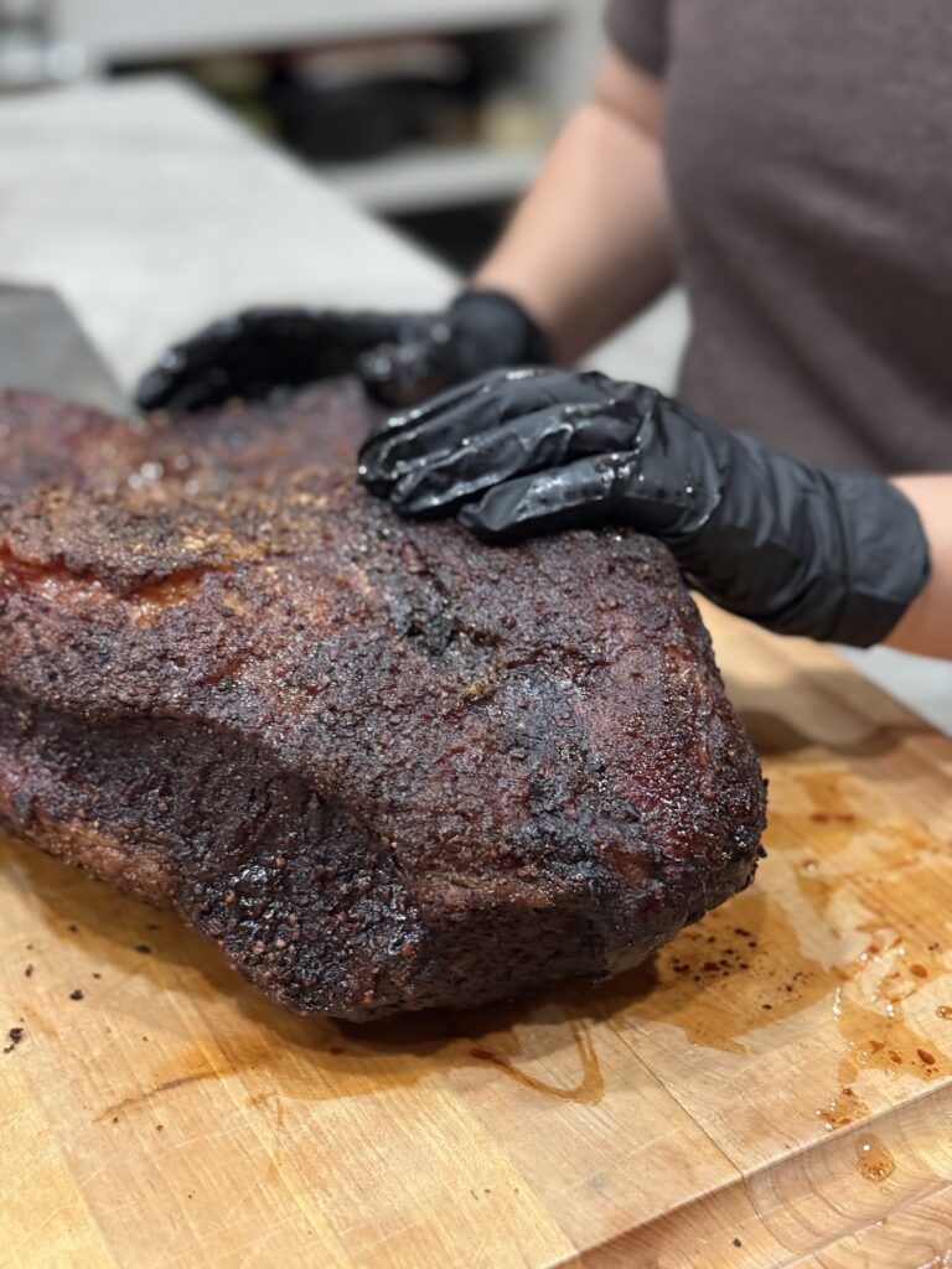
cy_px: 634
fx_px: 1760
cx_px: 476
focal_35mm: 48
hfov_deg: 30.3
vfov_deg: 39.7
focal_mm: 6.76
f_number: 1.78
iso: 400
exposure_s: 1/30
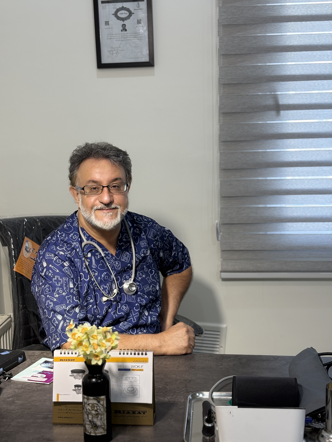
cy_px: 221
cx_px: 166
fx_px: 665
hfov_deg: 28.0
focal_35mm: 52
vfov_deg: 36.8
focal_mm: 5.96
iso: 32
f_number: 1.6
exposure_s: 1/50
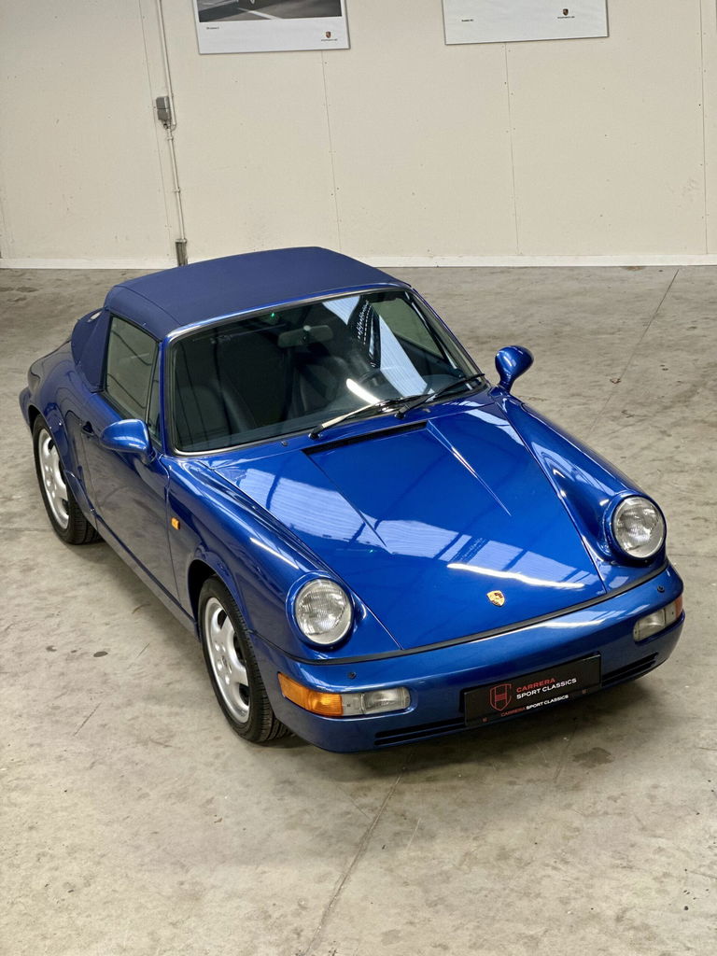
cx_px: 358
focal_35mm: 77
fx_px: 2127
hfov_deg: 19.1
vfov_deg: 25.3
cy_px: 478
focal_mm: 9
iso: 250
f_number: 2.8
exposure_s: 1/33
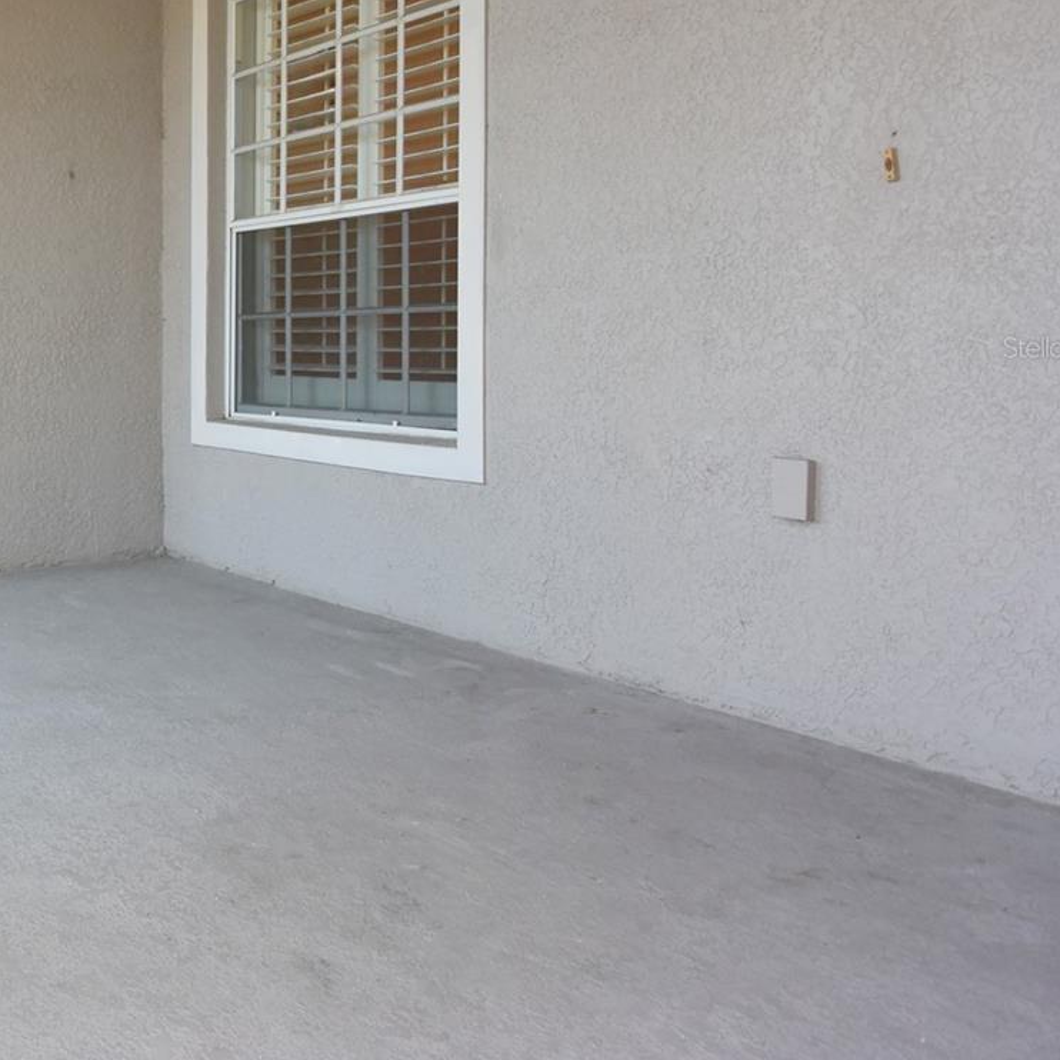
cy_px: 347
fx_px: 1143
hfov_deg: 42.5
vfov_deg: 48.8
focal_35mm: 33
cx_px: -13
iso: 560
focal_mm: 6.7
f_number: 3.5
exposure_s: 1/125
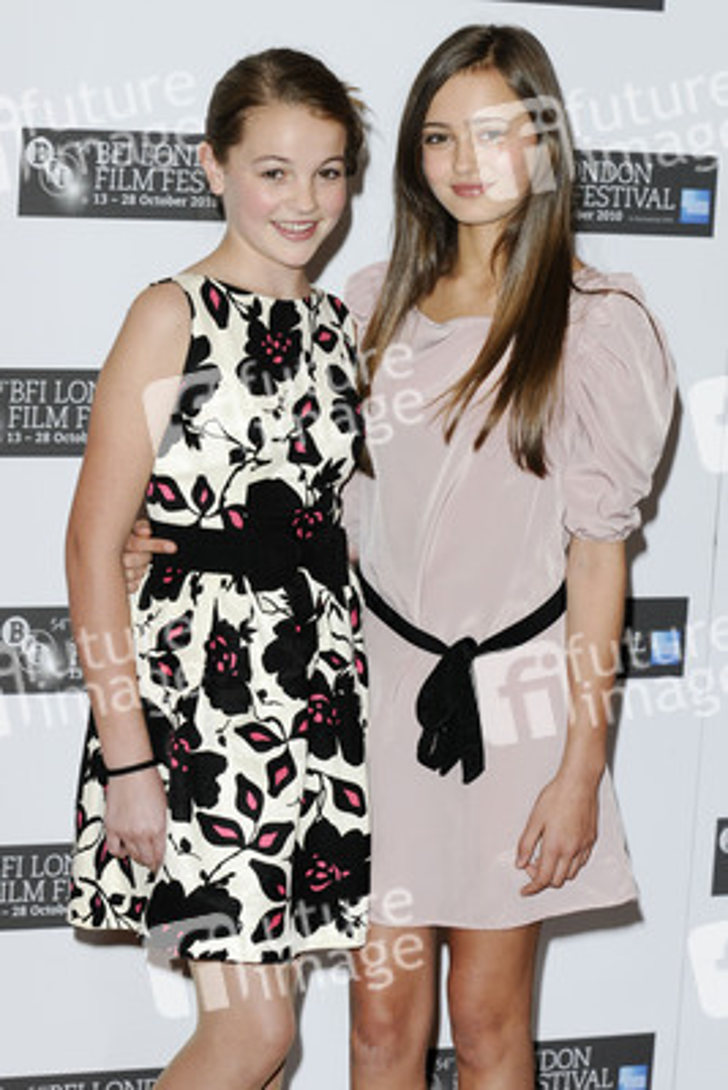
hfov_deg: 11.4
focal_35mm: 120
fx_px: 3637
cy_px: 545
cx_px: 364
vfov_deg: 17.1
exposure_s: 1/160
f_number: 5
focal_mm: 80
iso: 400
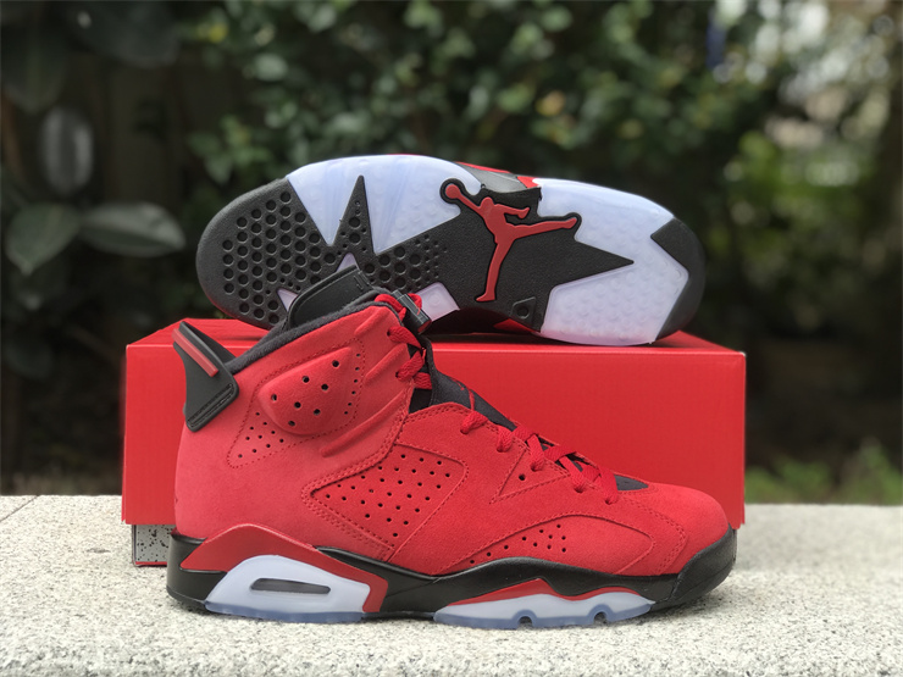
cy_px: 338
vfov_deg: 25.7
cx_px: 452
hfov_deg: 33.8
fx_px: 1487
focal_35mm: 57
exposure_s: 1/138
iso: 20
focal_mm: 6.6
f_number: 2.8
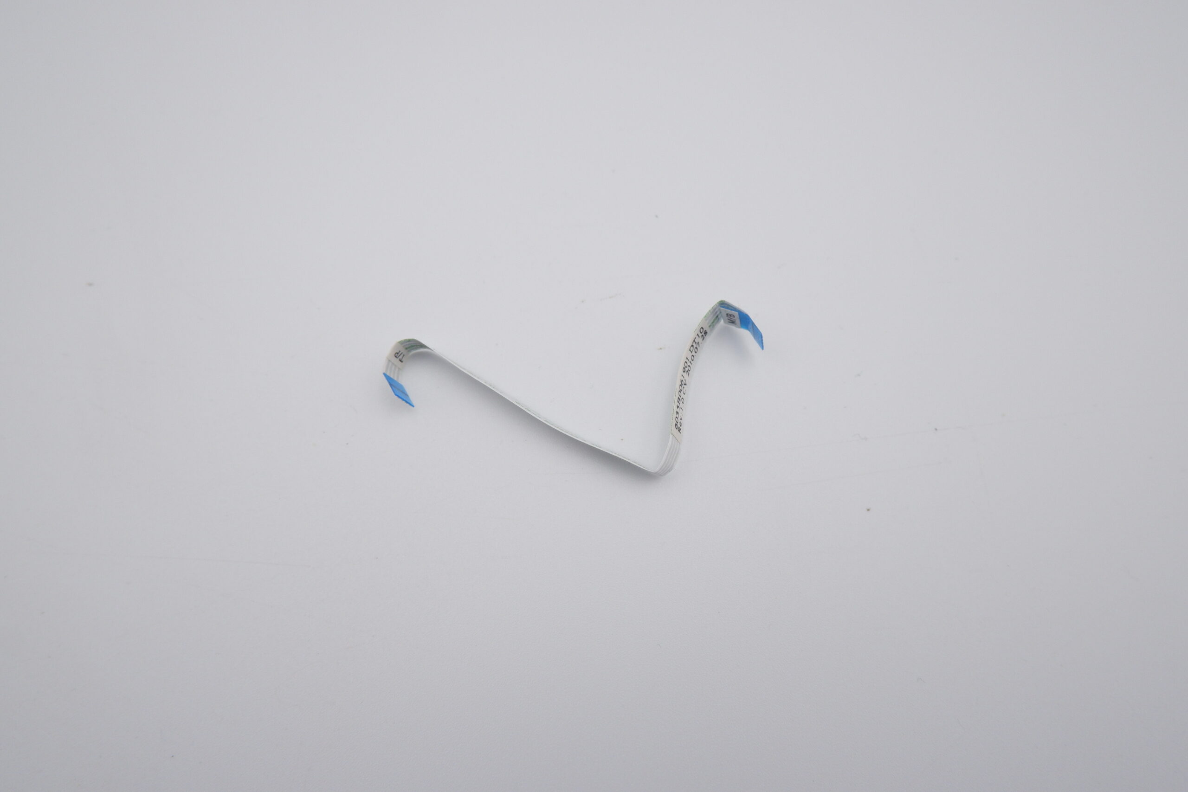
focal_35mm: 23
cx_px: 594
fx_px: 759
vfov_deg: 55.1
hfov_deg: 76.1
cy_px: 396
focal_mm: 15
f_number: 7.1
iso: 1250
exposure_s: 1/500
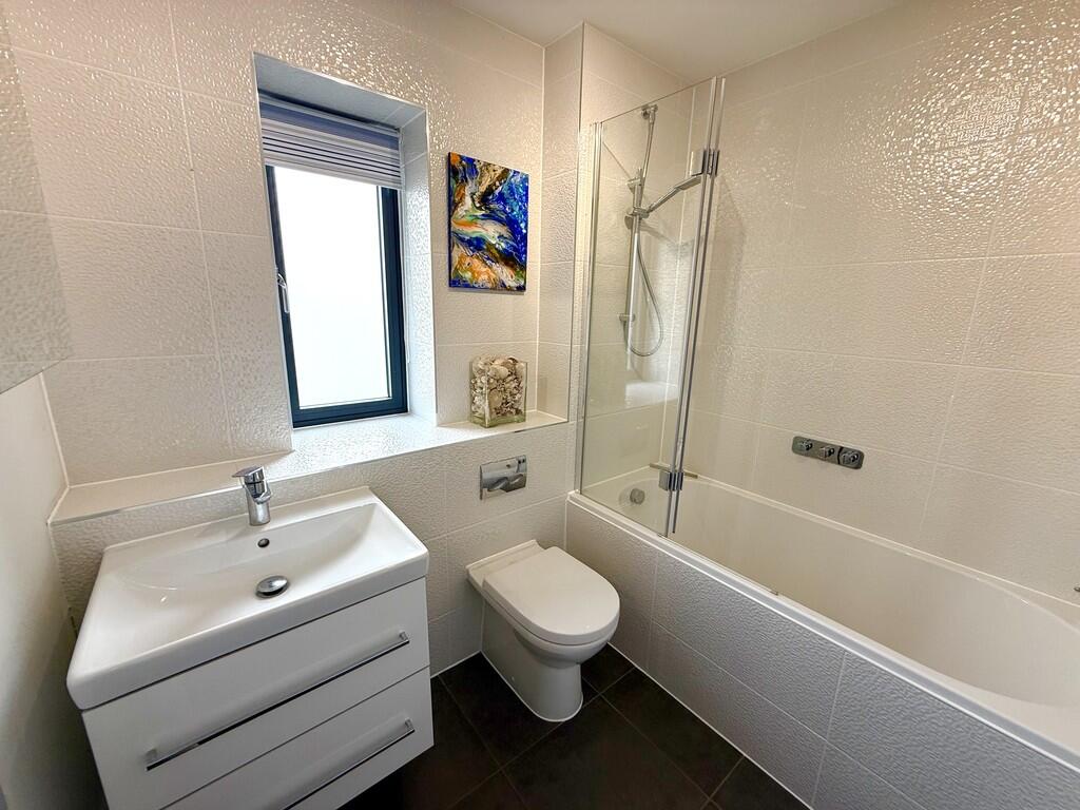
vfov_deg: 85.7
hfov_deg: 102.1
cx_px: 540
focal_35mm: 14
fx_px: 437
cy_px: 405
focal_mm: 2.22
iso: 80
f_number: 2.2
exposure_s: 1/99
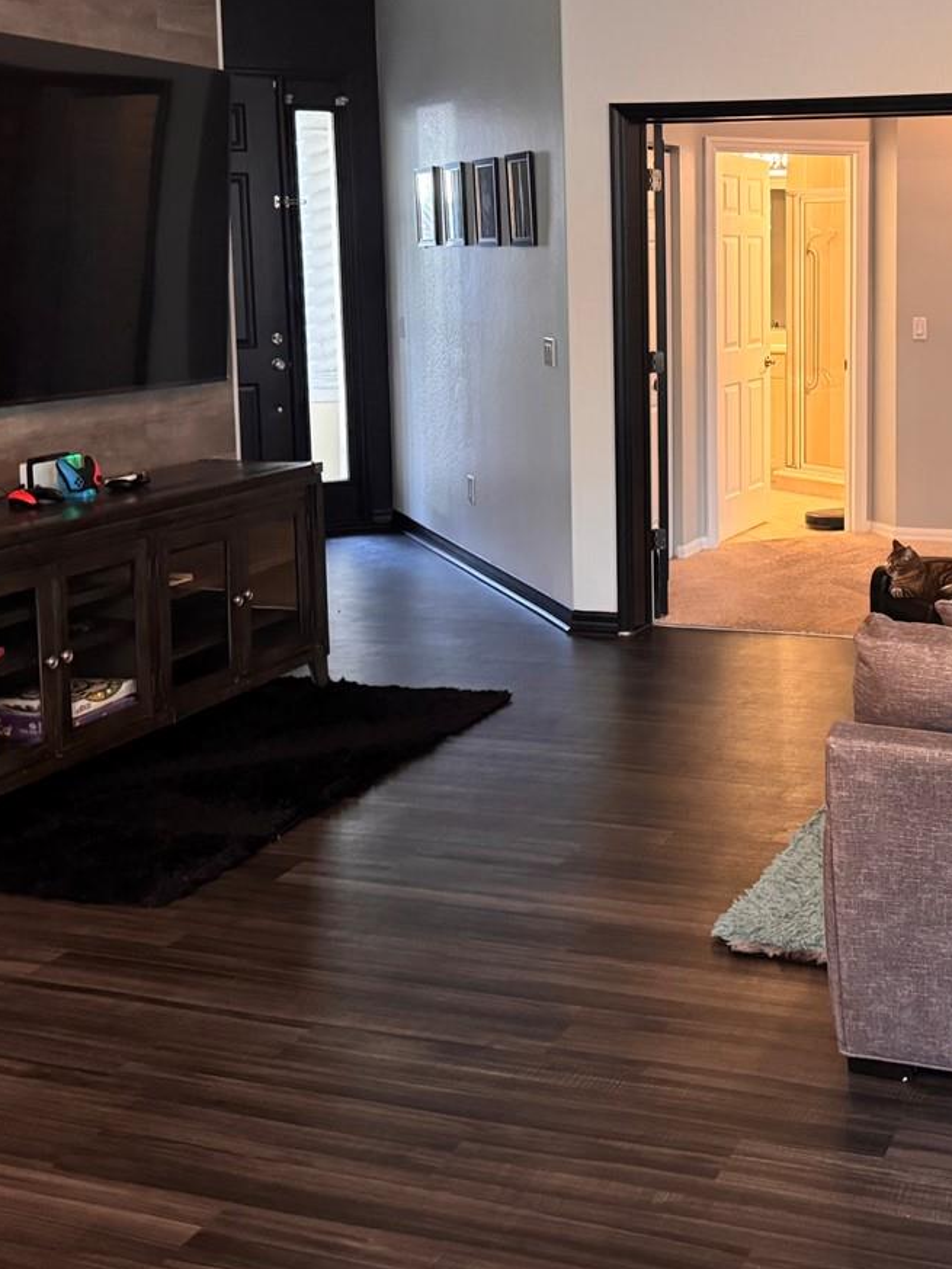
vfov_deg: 42.4
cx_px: 807
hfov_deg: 31.7
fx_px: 1613
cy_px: 424
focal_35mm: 44
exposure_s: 1/60
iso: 640
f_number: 1.78
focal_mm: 6.76
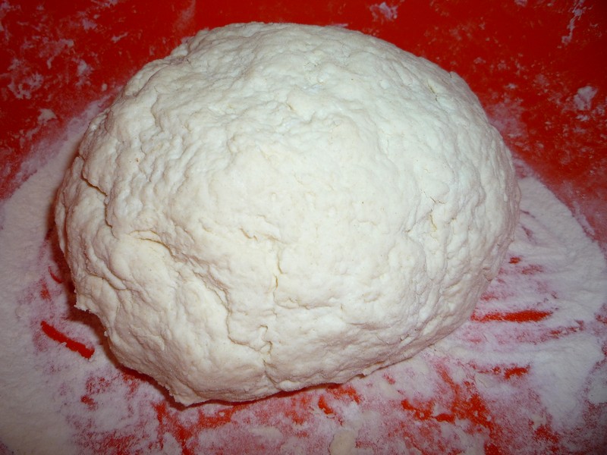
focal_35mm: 30
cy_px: 228
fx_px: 526
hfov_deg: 60.0
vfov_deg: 46.8
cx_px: 304
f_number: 4
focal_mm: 5.2
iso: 100
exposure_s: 1/30
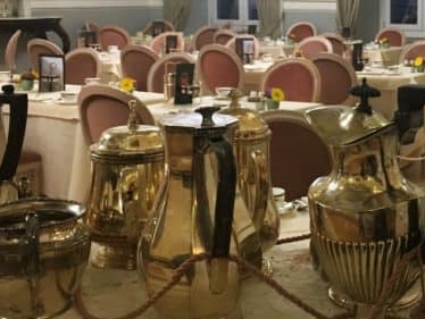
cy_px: 95
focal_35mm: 62
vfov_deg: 23.5
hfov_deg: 30.0
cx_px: 373
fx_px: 762
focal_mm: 4.15
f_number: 2.2
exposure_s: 1/33
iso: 200
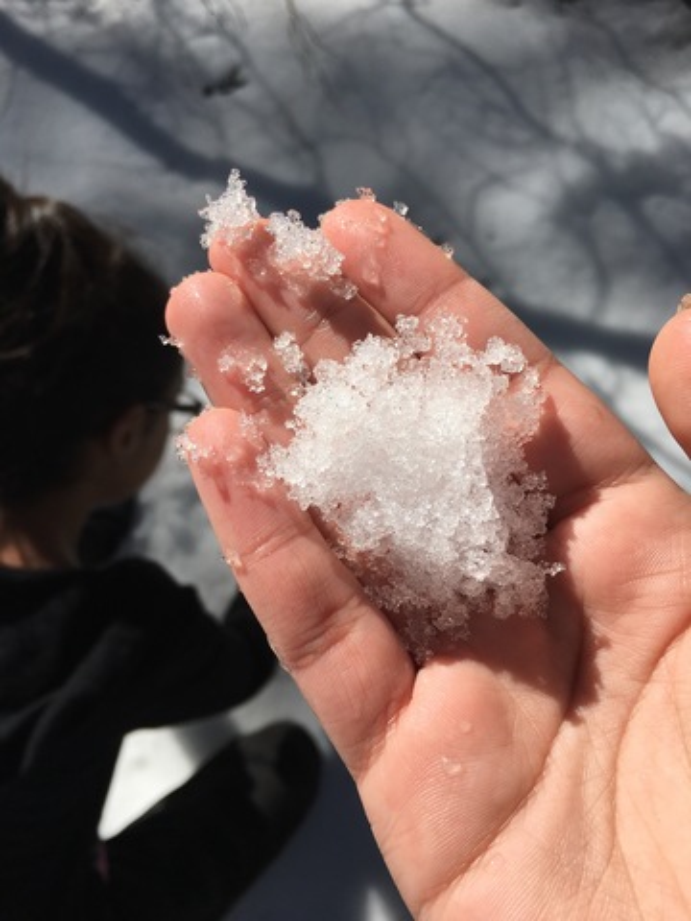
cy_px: 460
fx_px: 772
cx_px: 346
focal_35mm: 29
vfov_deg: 61.7
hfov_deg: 48.2
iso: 25
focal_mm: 4.15
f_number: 2.2
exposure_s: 1/2331
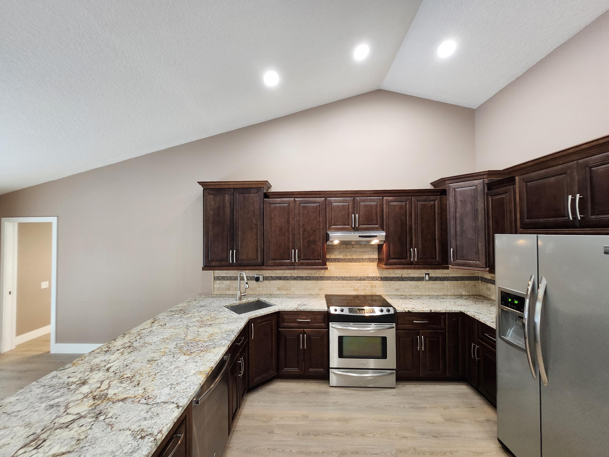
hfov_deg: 106.2
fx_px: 229
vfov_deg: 89.9
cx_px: 304
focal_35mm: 13
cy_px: 228
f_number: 2.2
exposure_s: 1/60
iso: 320
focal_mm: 1.74
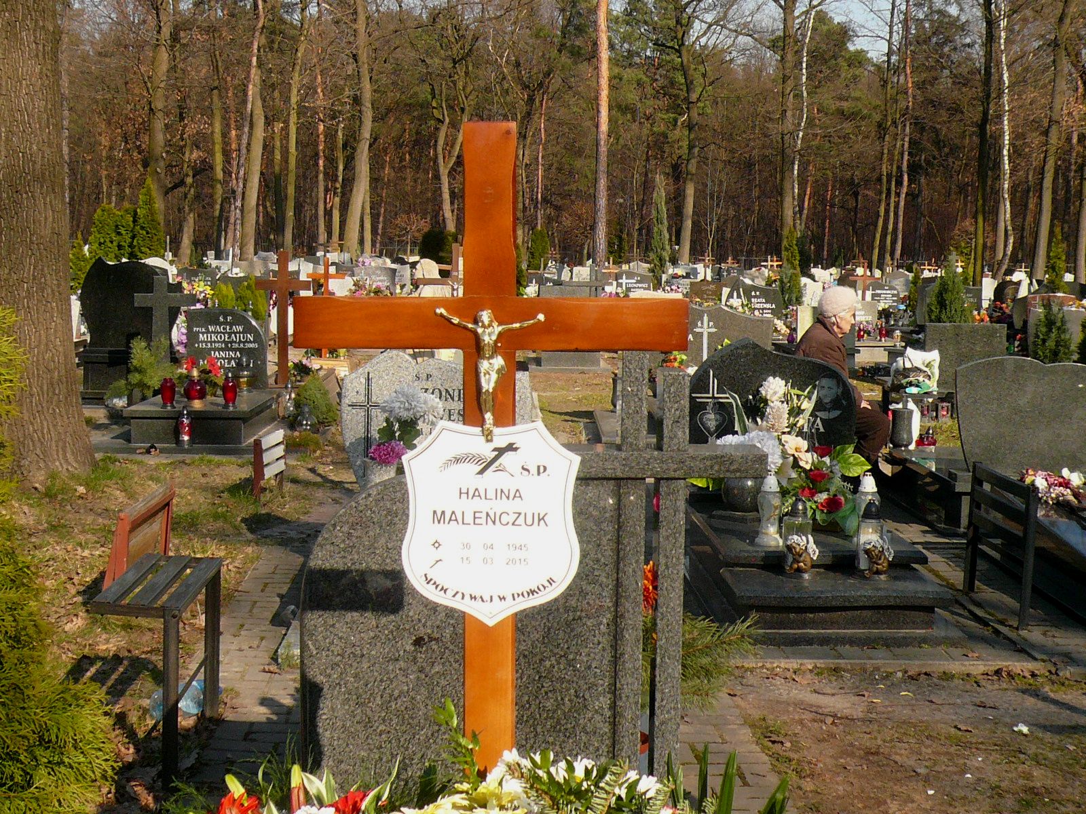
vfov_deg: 27.5
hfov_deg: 36.2
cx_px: 543
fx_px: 1663
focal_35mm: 53
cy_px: 407
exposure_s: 1/800
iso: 100
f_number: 3
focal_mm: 5.7
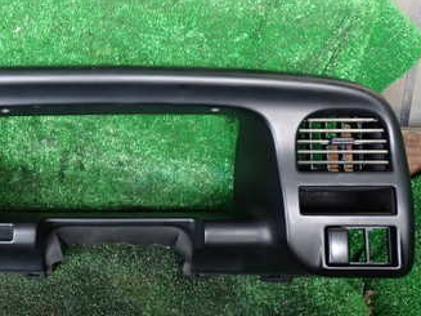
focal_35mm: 55
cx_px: 55
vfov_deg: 26.4
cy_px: 101
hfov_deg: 33.4
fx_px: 669
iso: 320
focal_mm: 5.4
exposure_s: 1/30
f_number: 2.3
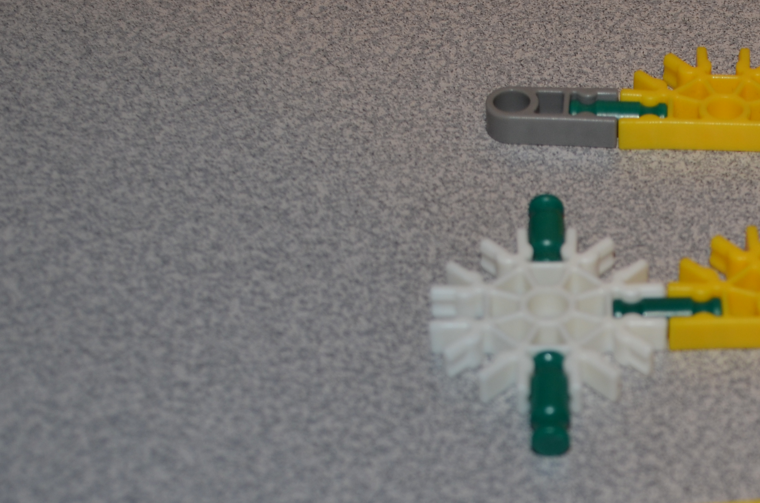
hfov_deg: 21.7
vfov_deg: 14.7
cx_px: 675
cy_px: 431
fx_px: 1939
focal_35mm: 92
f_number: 5.6
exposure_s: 1/30
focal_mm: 29
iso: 200
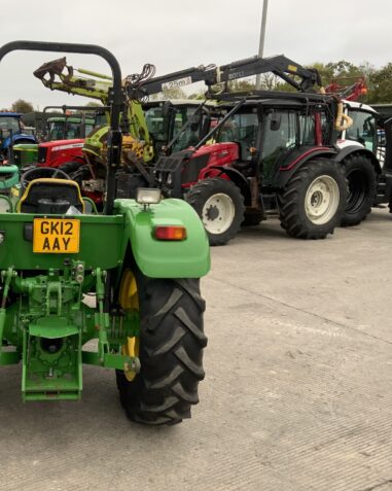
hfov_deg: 37.8
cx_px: 82
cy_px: 246
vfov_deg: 48.0
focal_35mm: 38
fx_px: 552
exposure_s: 1/122
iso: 40
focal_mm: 3
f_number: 1.8
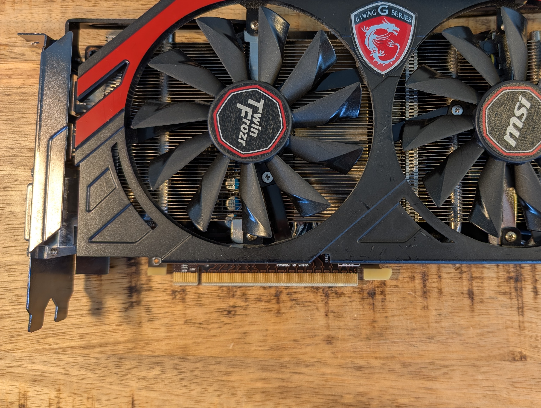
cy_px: 168
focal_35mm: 32
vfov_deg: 44.1
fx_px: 501
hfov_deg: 55.7
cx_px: 354
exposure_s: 1/50
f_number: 1.68
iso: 49
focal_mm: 6.9
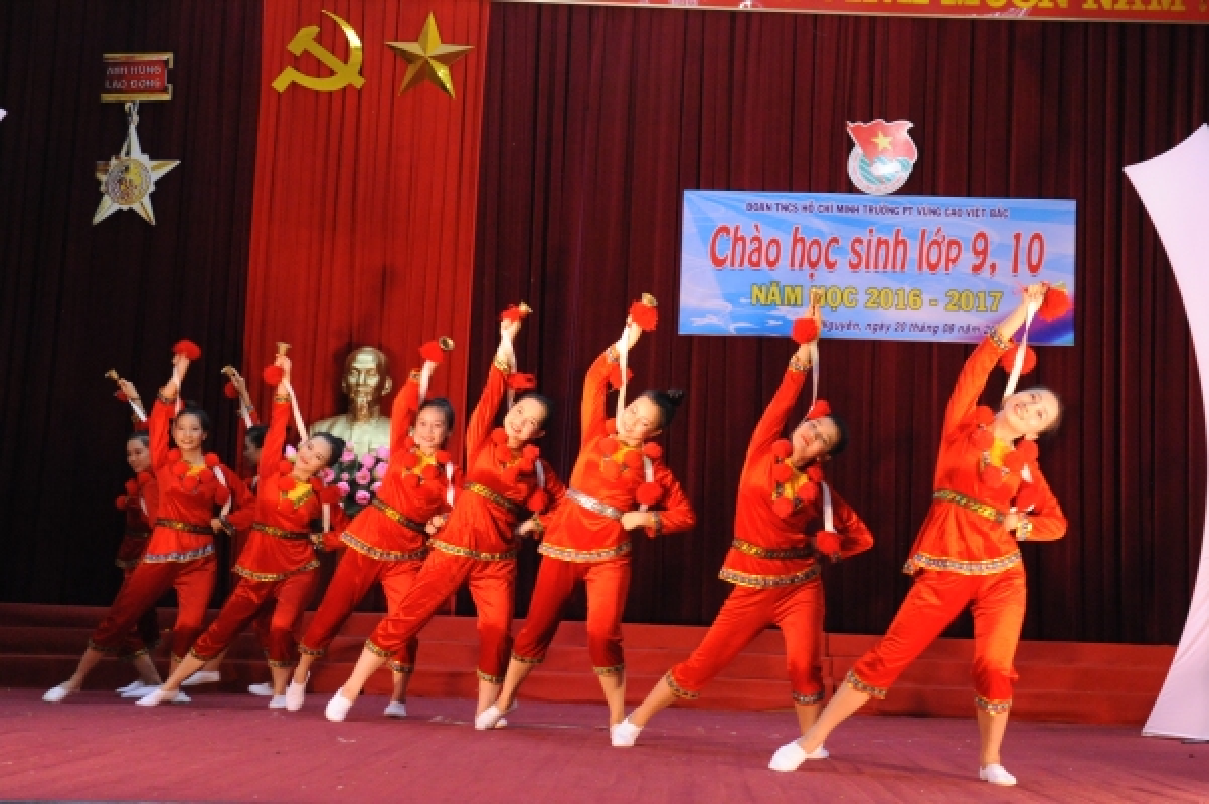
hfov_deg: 41.1
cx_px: 604
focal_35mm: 48
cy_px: 402
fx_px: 1611
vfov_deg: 28.0
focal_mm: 48
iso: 4000
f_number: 5.6
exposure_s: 1/80
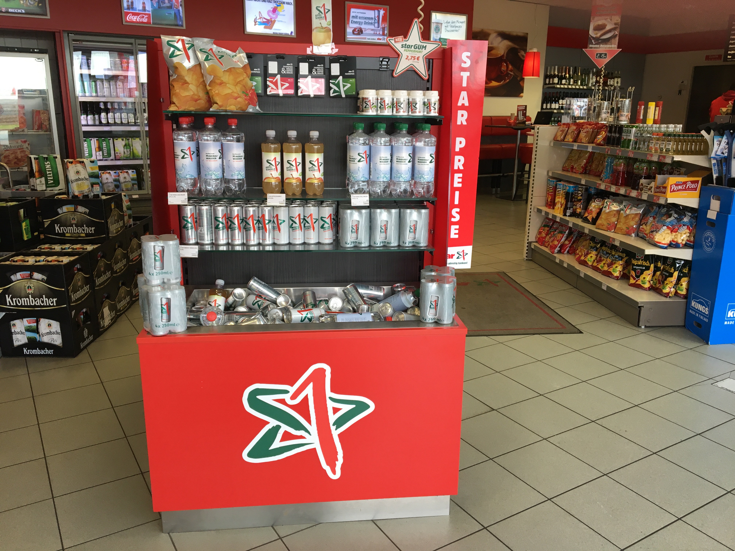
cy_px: 276
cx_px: 368
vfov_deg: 48.2
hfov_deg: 61.7
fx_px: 616
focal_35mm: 29
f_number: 2.2
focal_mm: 4.15
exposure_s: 1/33
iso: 32
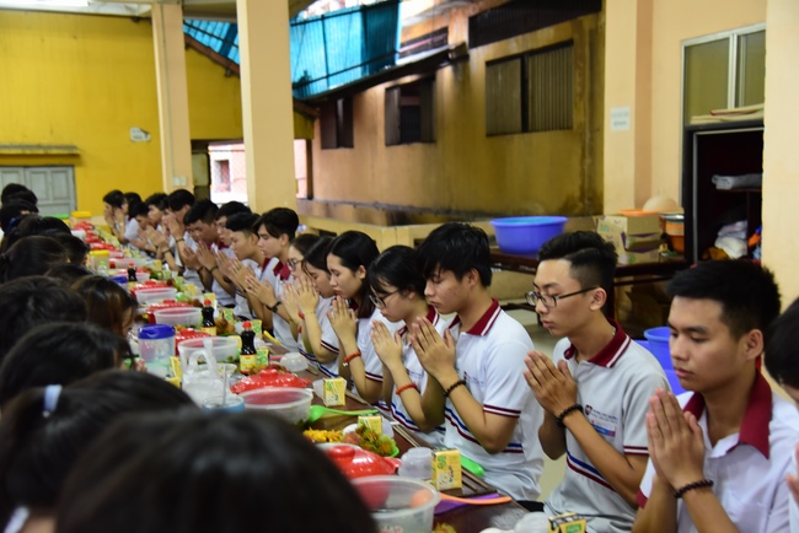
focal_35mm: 44
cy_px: 266
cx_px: 400
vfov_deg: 30.5
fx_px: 977
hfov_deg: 44.5
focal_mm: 44
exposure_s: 1/25
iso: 2500
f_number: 4
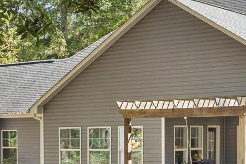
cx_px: -47
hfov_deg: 17.6
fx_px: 758
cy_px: 151
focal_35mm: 111
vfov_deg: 12.2
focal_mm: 24
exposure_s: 1/100
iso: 100
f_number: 4.5
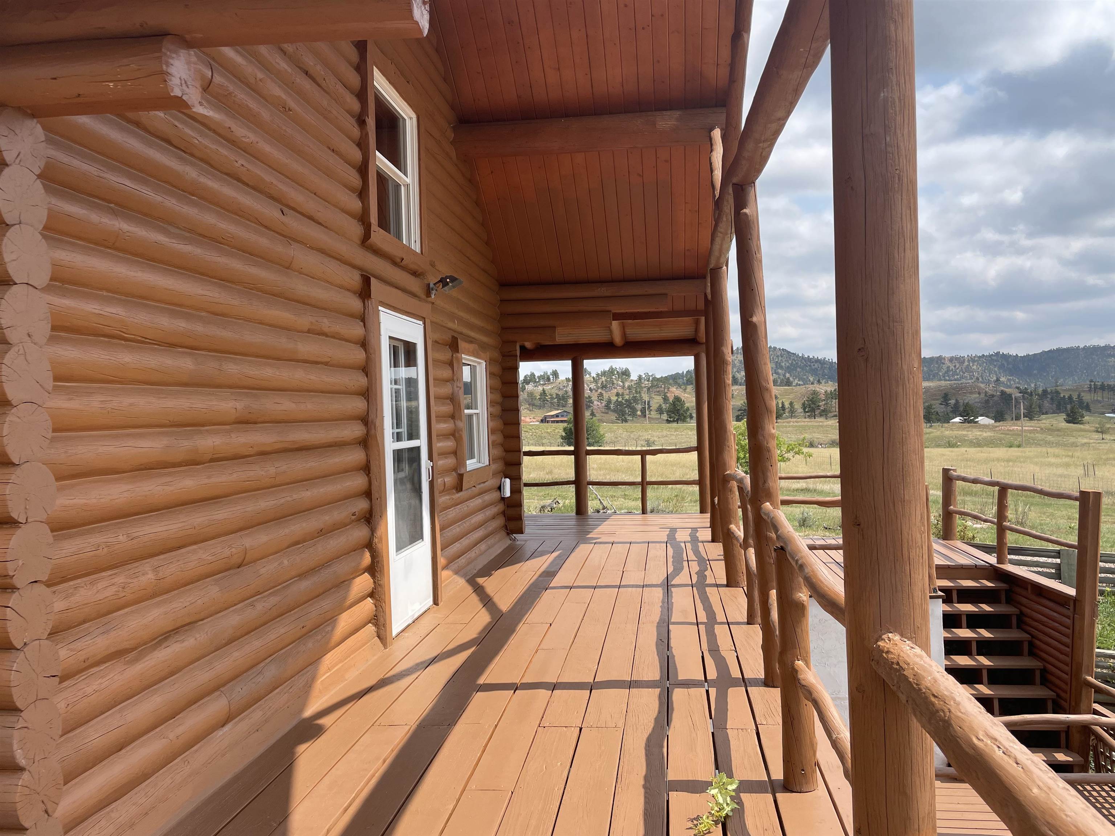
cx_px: 558
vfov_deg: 53.1
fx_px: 837
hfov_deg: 67.3
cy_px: 418
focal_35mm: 26
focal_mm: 4.2
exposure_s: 1/2212
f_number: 1.6
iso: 32
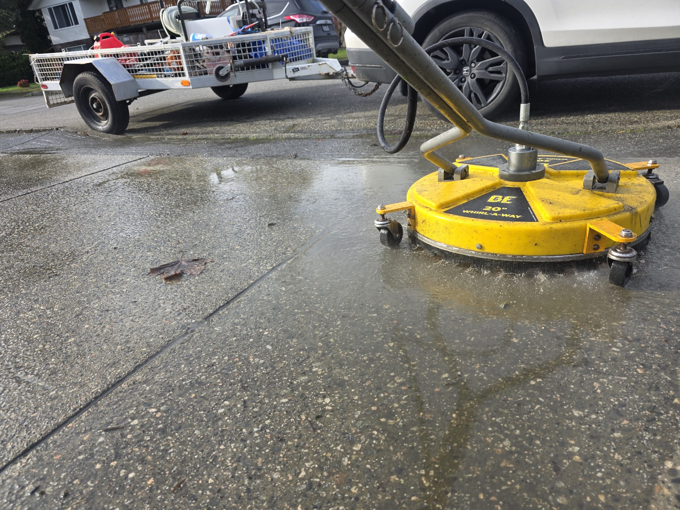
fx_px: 452
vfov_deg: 58.9
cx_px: 340
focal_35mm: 23
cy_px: 255
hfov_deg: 73.9
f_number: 1.7
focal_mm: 6.3
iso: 80
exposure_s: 1/1484
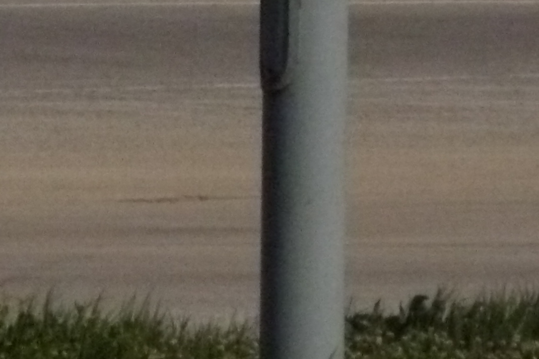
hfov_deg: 2.2
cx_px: -136
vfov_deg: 1.5
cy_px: -221
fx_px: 13863
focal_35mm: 926
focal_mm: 40
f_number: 18
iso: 800
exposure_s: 1/1300
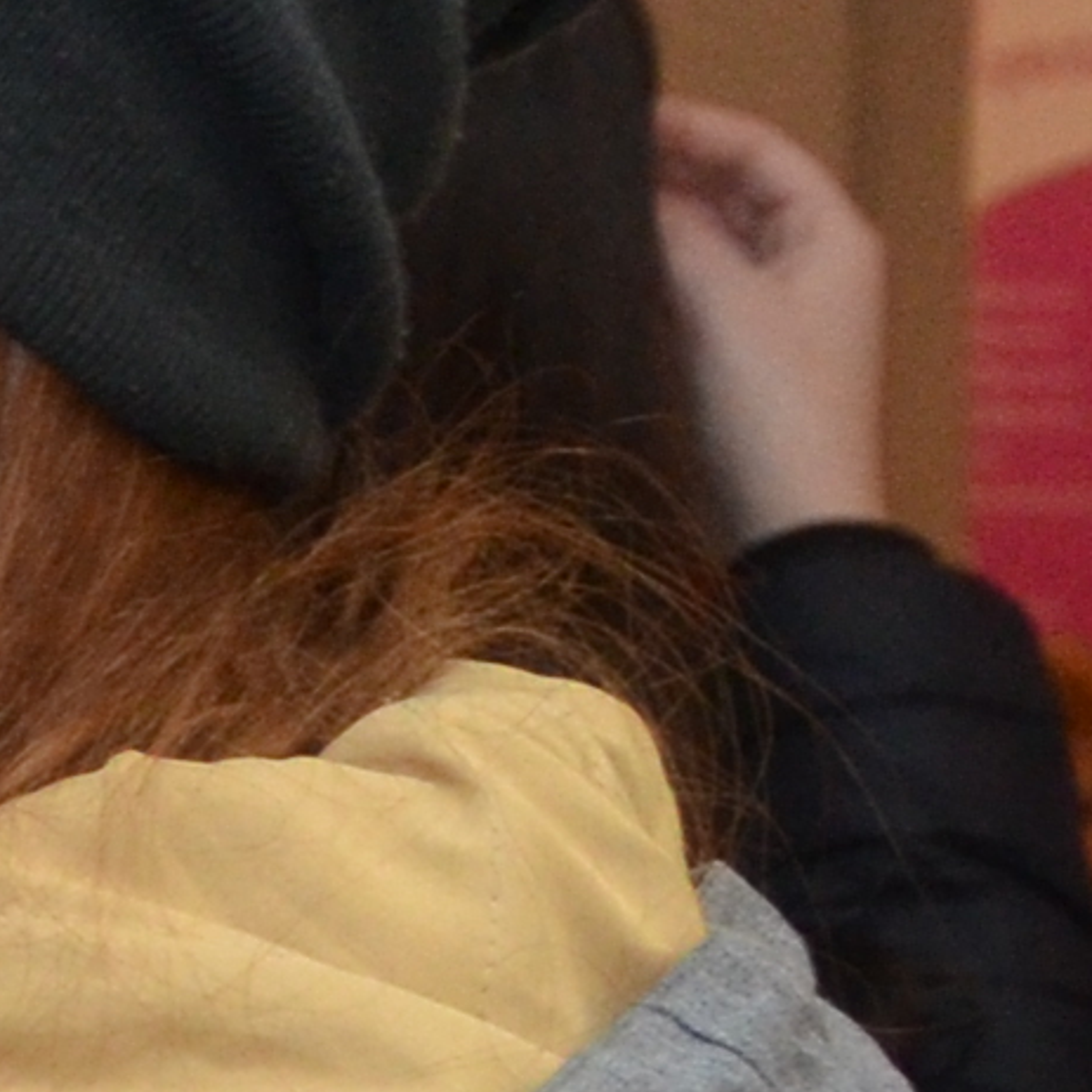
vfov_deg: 5.4
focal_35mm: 325
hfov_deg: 4.8
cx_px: -3545
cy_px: 448
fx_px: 11599
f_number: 4
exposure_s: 1/60
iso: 800
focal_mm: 24
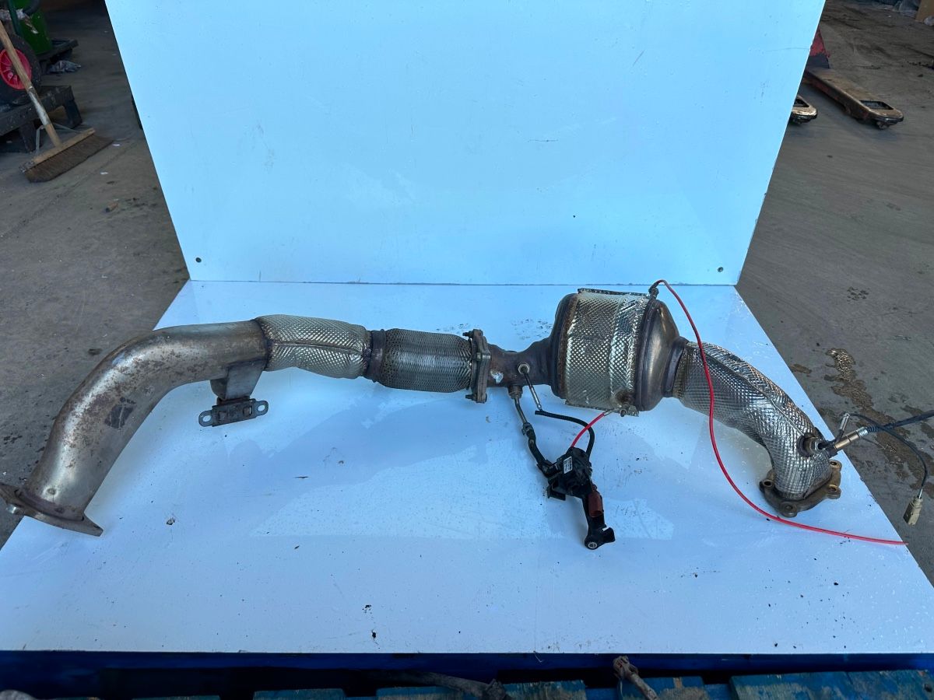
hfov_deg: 71.6
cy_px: 350
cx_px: 467
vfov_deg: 56.8
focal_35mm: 24
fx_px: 648
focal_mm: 6.86
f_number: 1.78
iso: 64
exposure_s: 1/140
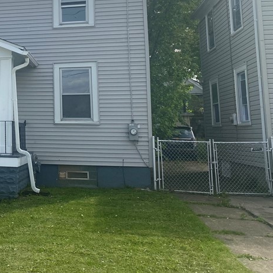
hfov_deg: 30.3
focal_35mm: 51
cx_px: -20
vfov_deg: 32.7
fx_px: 455
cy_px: 66
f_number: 1.8
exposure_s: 1/3125
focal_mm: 4.25
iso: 32
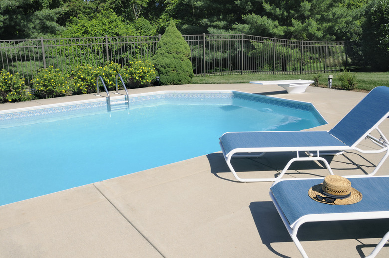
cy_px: 129
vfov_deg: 39.9
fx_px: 356
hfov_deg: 57.3
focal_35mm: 33
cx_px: 194
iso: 200
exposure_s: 1/45
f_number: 11
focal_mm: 22
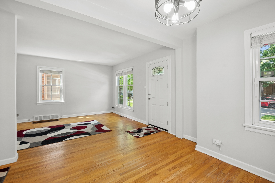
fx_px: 114
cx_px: 138
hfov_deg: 100.4
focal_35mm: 15
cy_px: 92
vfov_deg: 77.2
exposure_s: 1/3.33
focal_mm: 10
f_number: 11
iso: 200
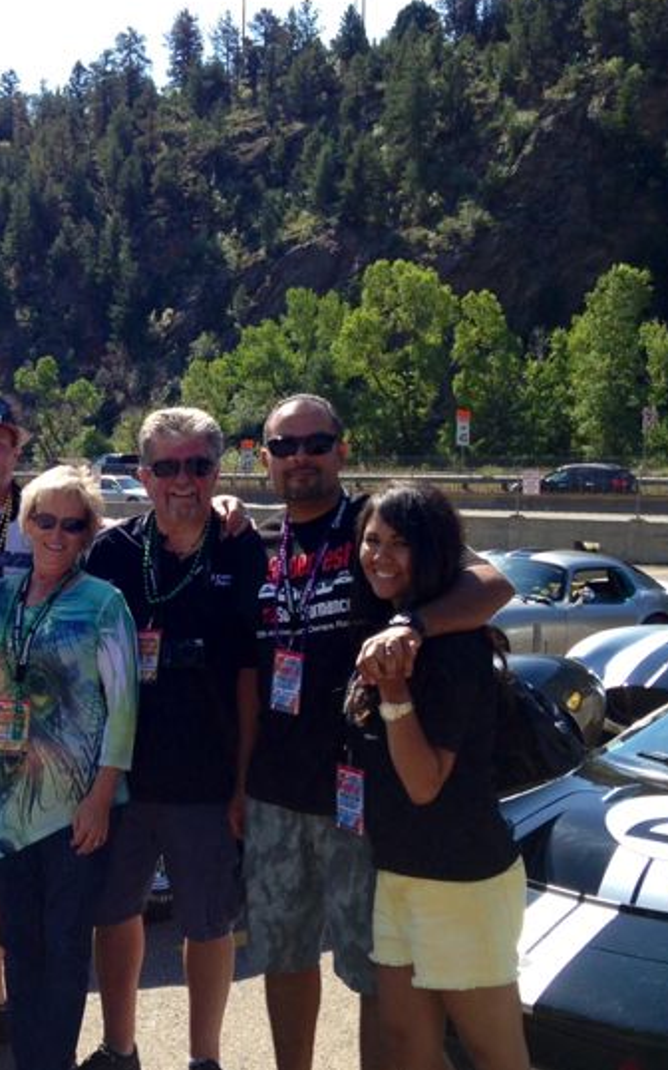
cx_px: 93
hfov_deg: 24.3
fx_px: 1515
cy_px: 567
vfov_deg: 38.9
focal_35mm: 52
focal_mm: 4.13
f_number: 2.4
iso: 50
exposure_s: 1/763
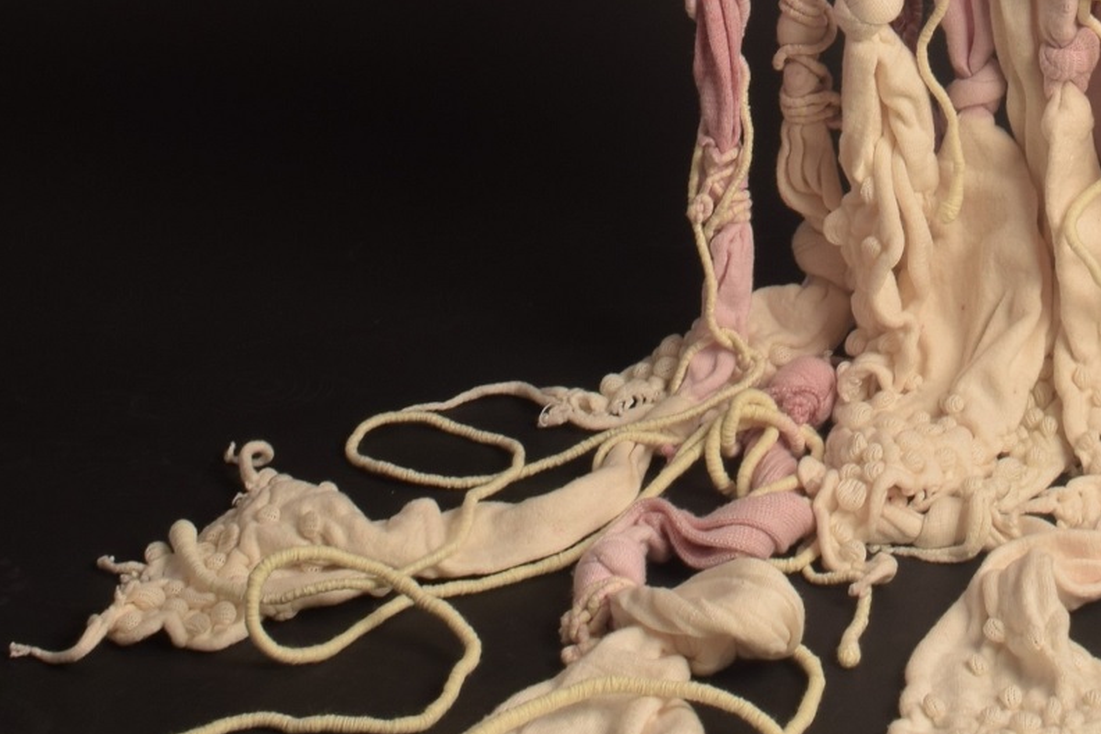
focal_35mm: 50
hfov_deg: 39.5
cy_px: 354
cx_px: 649
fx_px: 1529
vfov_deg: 27.0
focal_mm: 22
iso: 100
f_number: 16
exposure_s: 1/60
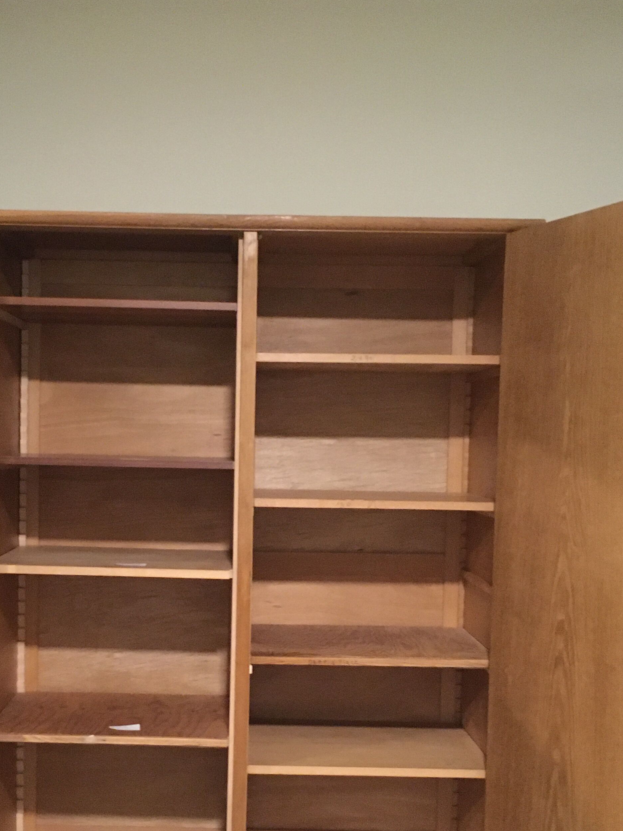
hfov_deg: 30.7
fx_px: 1128
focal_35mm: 47
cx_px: 226
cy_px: 517
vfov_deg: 40.2
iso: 640
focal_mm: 4.15
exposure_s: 1/17
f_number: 2.2
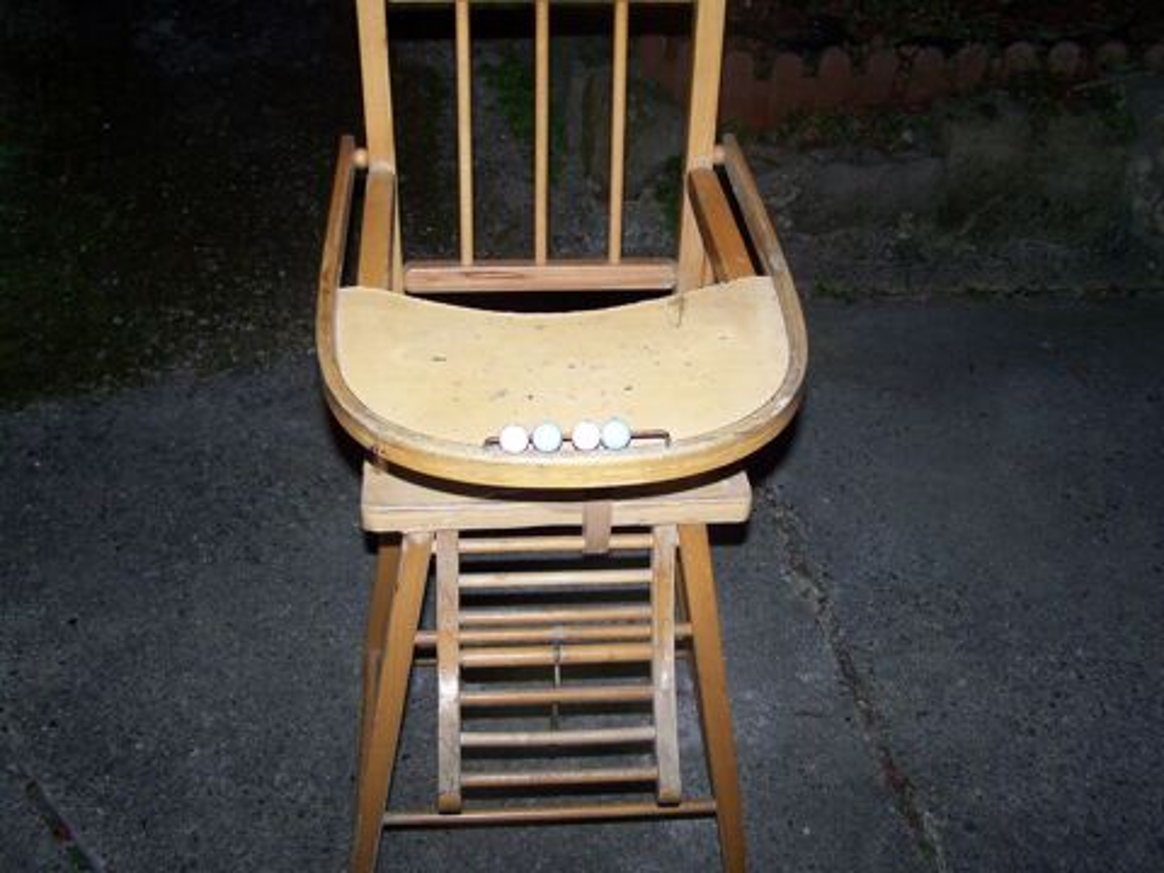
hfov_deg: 49.0
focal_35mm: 38
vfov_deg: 37.7
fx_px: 1278
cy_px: 436
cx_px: 582
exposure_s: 1/60
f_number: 2.8
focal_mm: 6.3
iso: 80
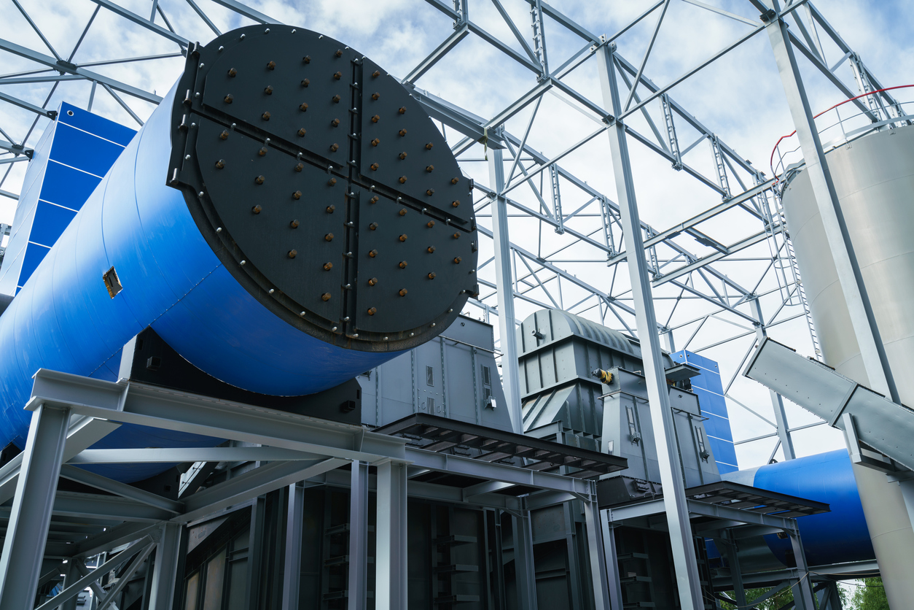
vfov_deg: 45.0
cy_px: 305
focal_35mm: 29
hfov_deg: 63.7
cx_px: 457
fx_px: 736
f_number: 8
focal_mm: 29
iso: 100
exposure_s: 1/80
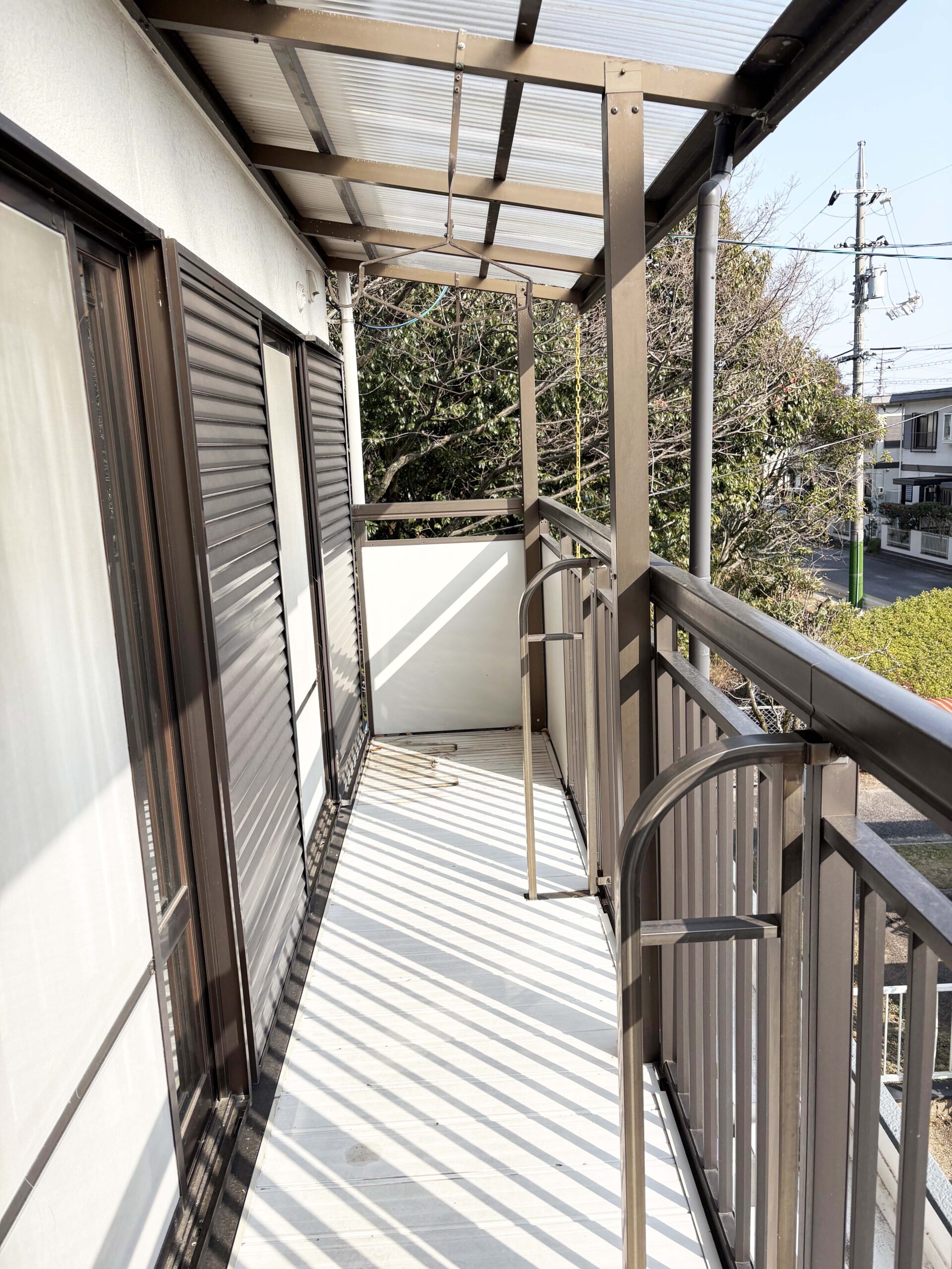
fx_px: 953
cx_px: 476
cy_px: 634
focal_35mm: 26
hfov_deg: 53.1
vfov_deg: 67.3
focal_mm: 5.96
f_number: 1.6
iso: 50
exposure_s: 1/2364
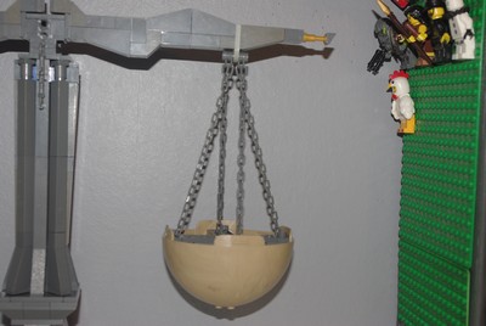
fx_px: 811
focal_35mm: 60
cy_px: 163
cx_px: 243
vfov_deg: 22.7
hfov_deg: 33.4
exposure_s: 1/60
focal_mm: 40
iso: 400
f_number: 6.7
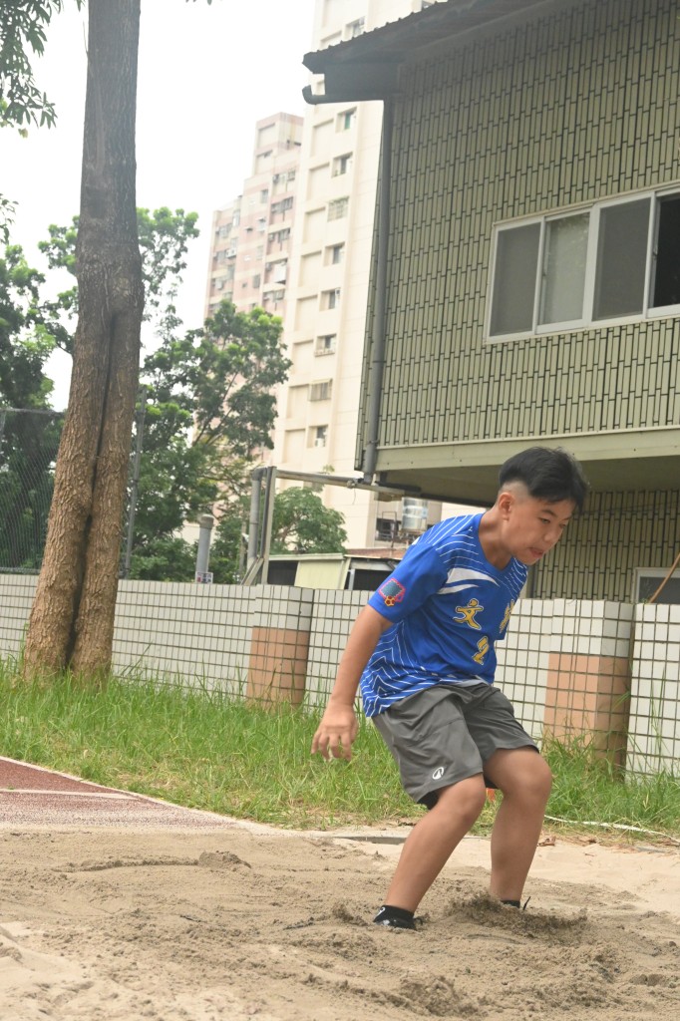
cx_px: 340
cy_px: 510
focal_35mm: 63
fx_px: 1786
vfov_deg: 31.9
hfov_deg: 21.6
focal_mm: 42
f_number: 5.6
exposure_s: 1/2500
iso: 2800
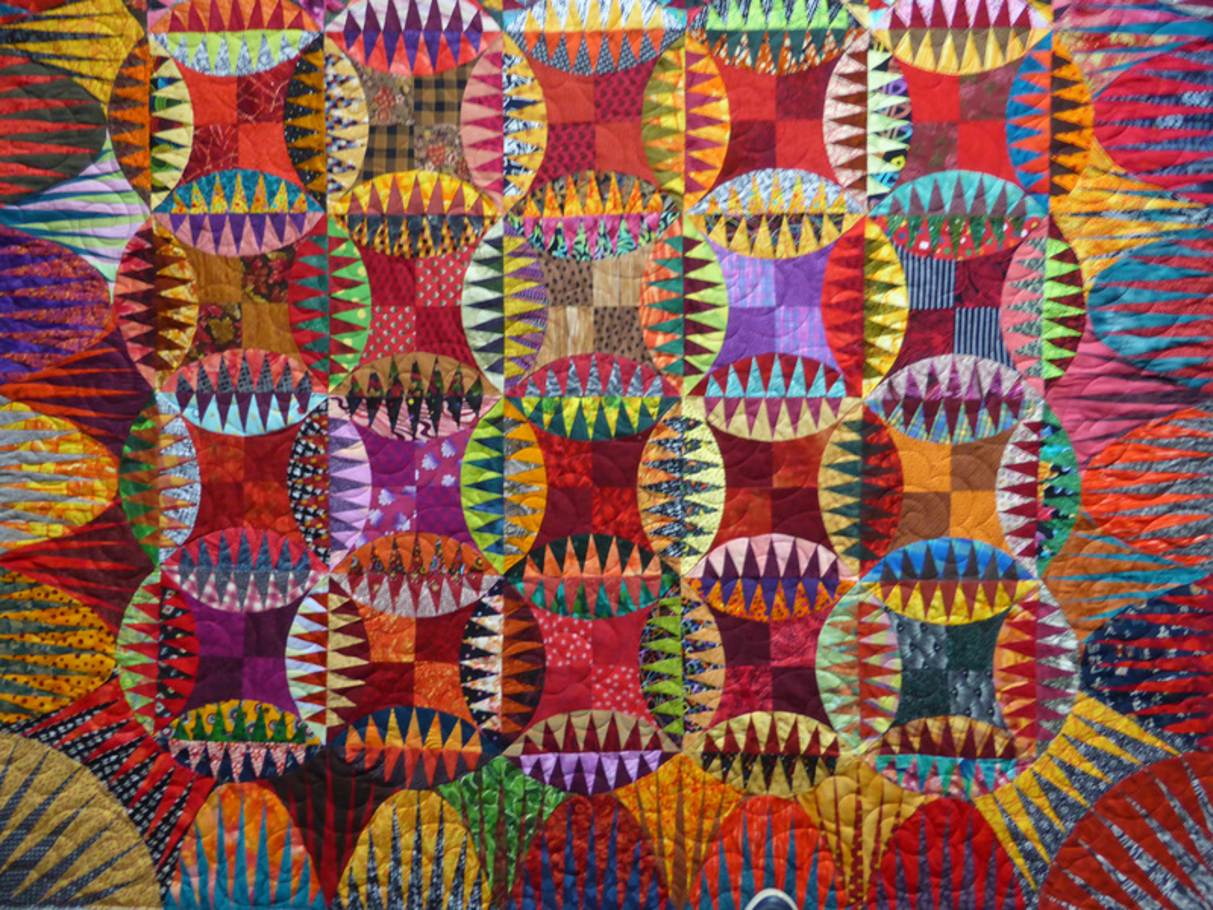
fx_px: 876
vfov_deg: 54.9
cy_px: 455
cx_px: 606
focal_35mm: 25
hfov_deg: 69.4
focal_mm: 4.3
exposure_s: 1/8
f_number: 3.3
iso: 400
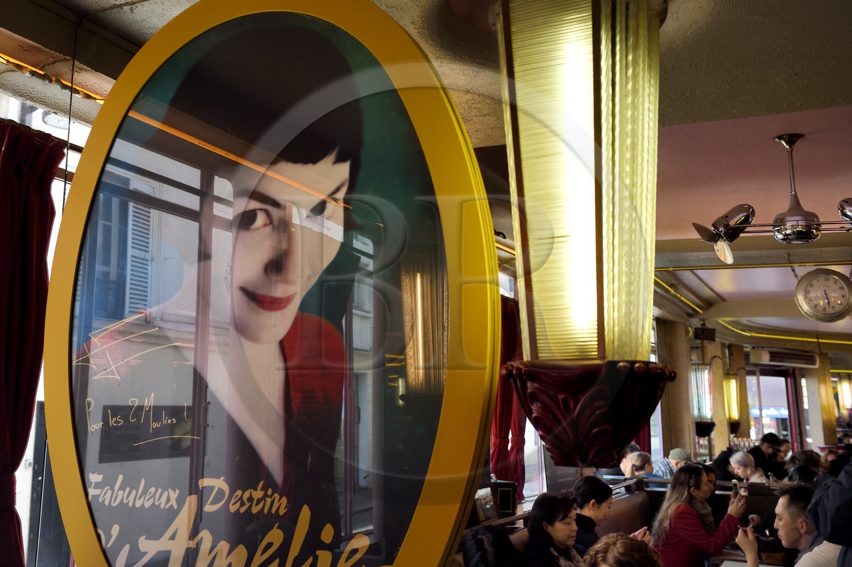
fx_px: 852
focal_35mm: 36
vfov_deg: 36.9
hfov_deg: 53.1
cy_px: 284
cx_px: 426
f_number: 5.6
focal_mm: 36
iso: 800
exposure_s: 1/200
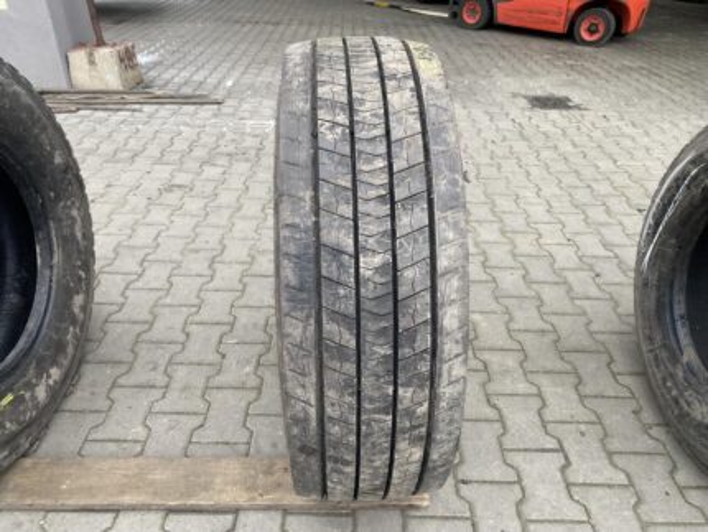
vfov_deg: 53.1
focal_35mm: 26
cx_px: 354
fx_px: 532
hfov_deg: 67.3
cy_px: 266
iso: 64
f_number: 1.8
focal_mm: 4.25
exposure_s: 1/121
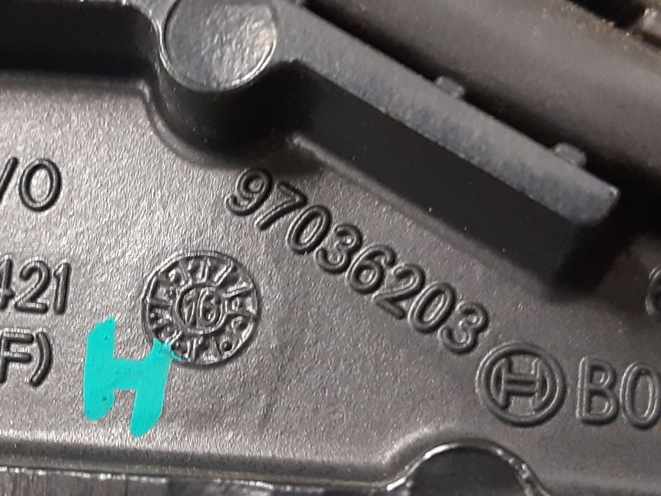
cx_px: 123
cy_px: 258
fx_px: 898
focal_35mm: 47
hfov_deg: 38.7
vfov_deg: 30.9
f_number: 1.7
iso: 250
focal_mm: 3.93
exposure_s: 1/25
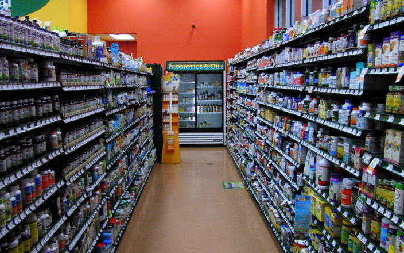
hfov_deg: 50.4
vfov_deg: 32.8
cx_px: 205
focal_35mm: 39
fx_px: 429
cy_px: 136
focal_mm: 7.3
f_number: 2.7
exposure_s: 1/60
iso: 400
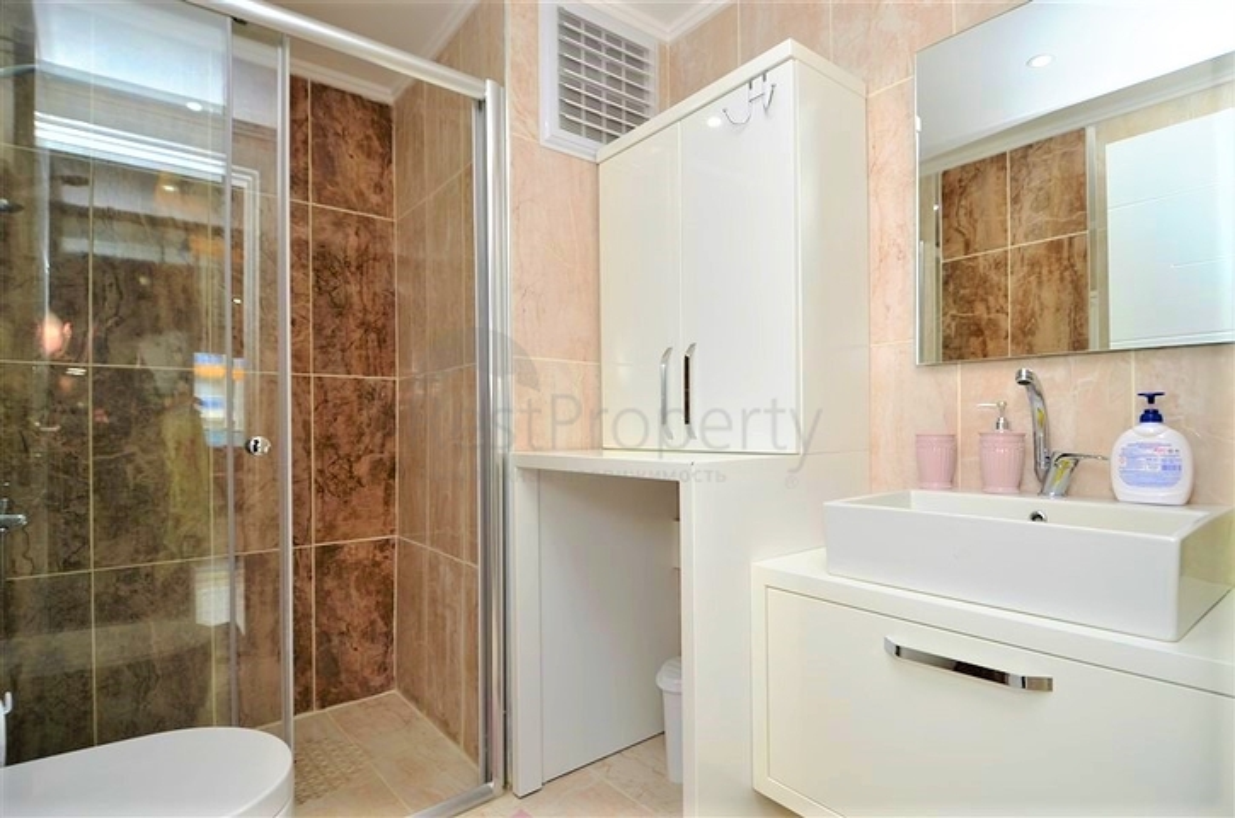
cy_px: 409
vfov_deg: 67.1
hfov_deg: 90.1
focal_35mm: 18
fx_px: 616
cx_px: 618
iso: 125
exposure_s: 1/60
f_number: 4.5
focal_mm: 12
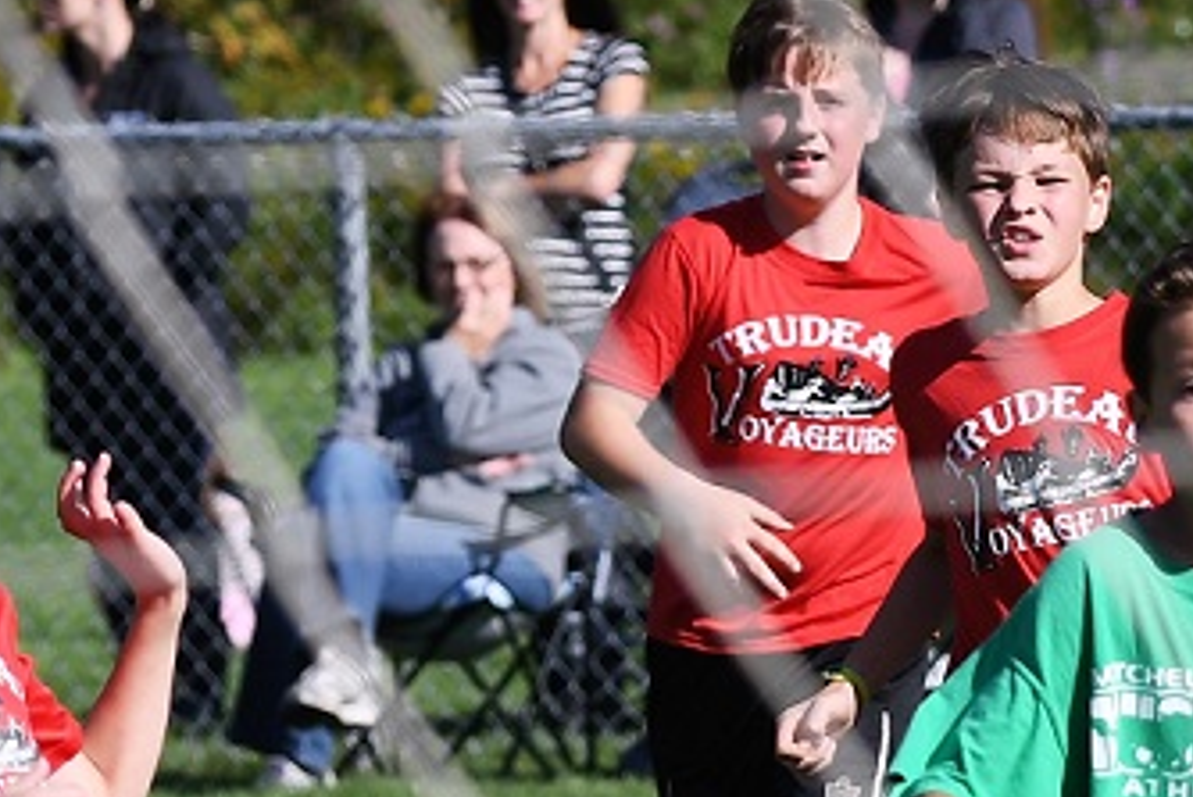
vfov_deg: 2.6
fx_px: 17504
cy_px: 1058
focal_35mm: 528
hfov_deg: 3.9
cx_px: 1354
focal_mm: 122
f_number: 5
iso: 140
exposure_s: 1/1000
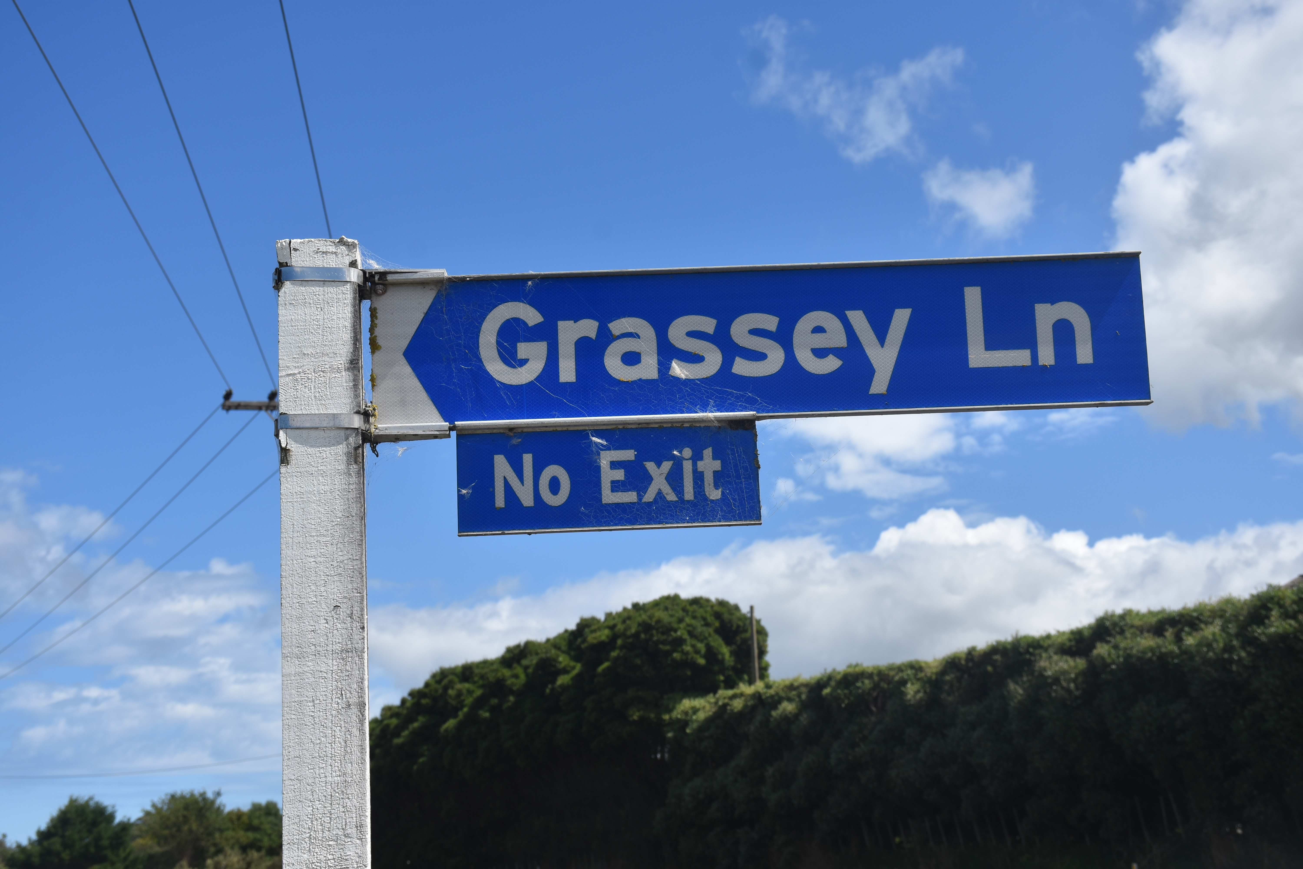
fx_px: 1846
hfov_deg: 38.9
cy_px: 434
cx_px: 652
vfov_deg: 26.5
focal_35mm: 51
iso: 110
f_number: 8
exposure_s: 1/500
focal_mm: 34
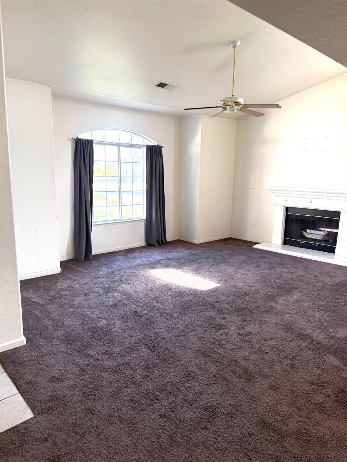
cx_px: 174
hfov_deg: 56.8
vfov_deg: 71.6
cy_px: 231
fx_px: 321
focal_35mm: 24
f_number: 1.78
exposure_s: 1/179
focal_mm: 6.76
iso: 200
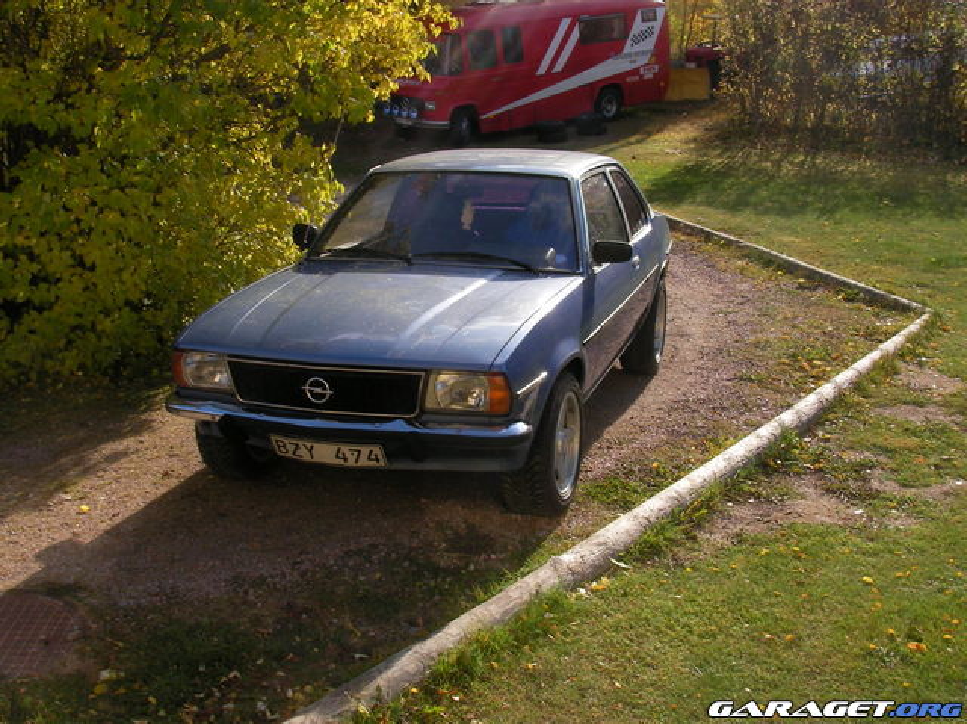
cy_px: 362
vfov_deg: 37.7
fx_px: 1061
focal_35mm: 38
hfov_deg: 49.0
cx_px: 484
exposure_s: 1/157
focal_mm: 6.3
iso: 50
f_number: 6.6
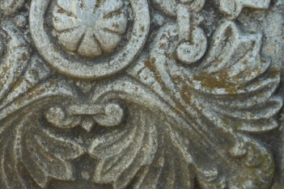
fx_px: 710
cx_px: 99
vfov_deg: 15.1
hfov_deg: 22.5
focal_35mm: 90
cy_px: 27
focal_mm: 6.8
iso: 100
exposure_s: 1/400
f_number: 3.6
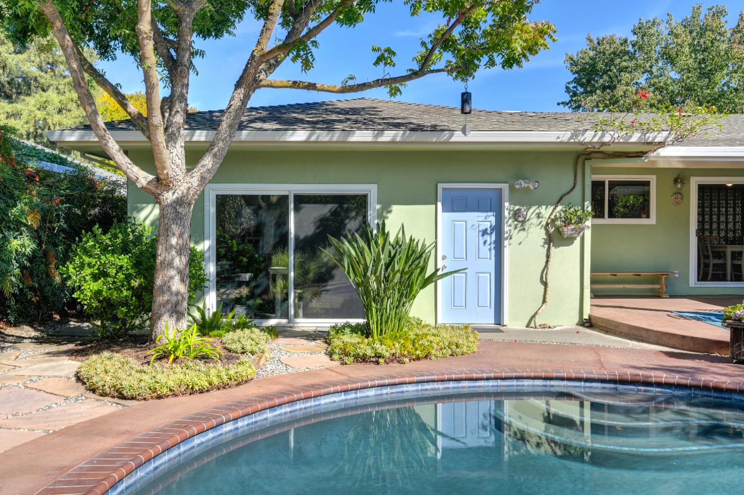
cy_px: 248
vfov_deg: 43.6
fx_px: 620
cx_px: 372
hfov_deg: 62.0
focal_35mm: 30
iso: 500
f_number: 11
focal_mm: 30
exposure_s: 1/500
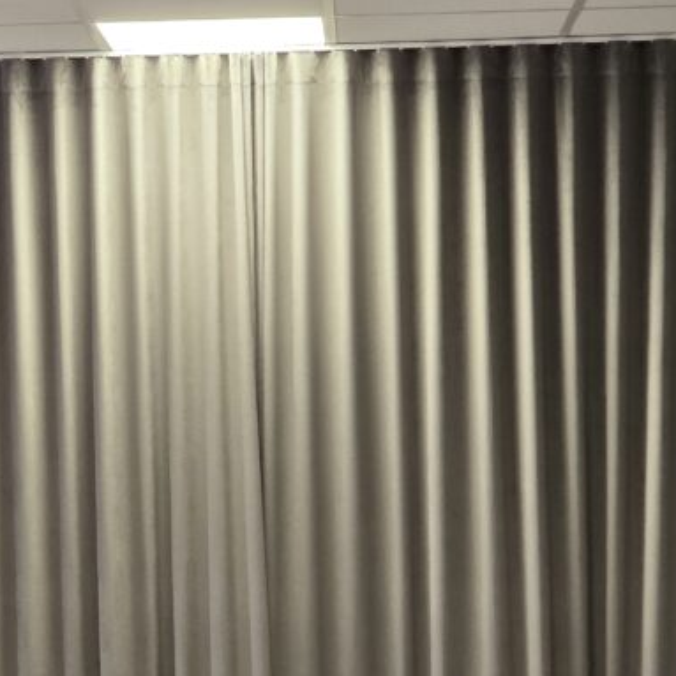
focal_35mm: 163
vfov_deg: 10.6
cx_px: 102
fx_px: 3601
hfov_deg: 10.7
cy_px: 704
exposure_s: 1/100
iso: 250
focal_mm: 7.9
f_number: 2.4
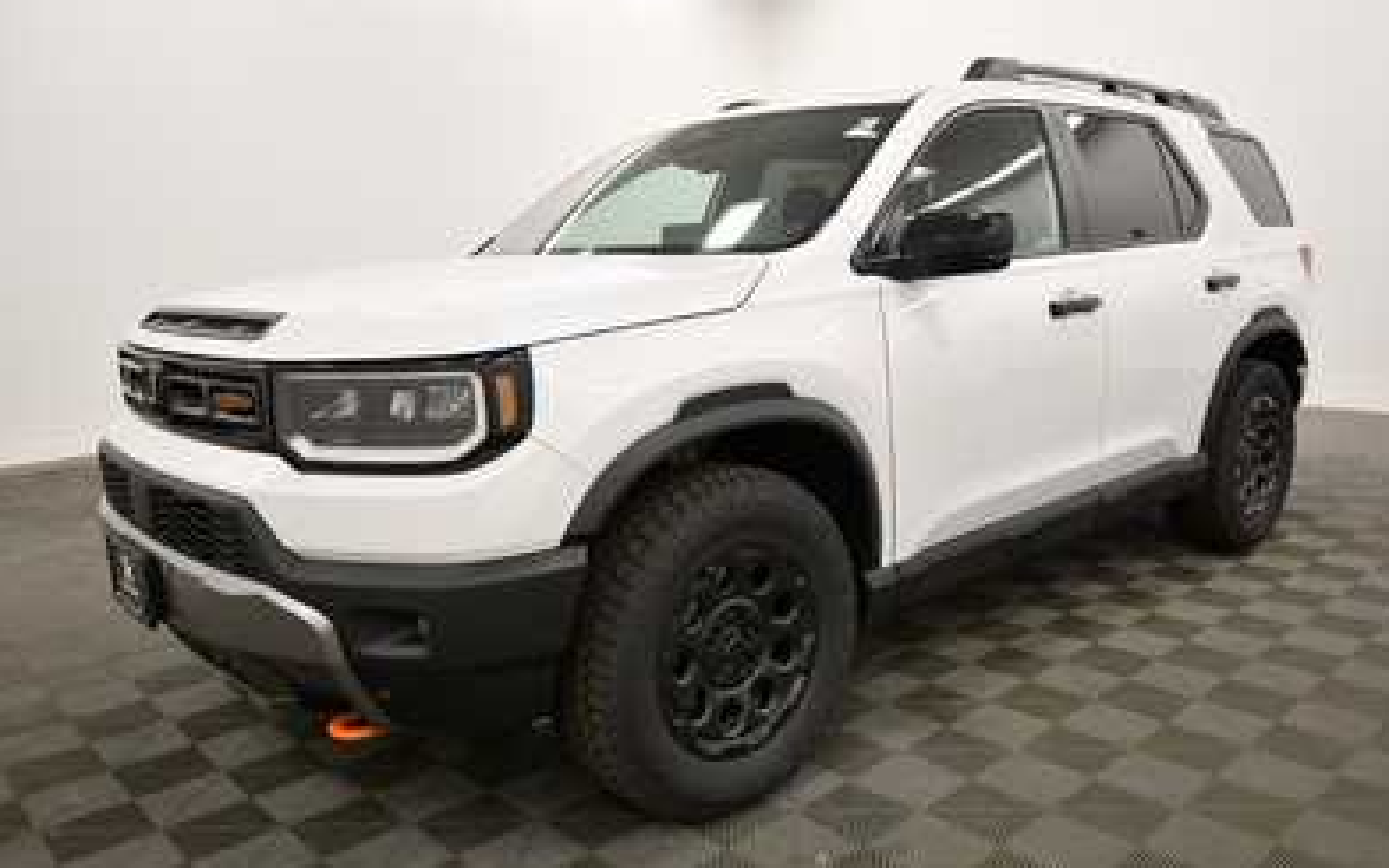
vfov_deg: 47.6
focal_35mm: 26
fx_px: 984
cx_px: 702
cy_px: 416
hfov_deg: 70.4
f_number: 5.3
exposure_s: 1/160
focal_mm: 17
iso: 800
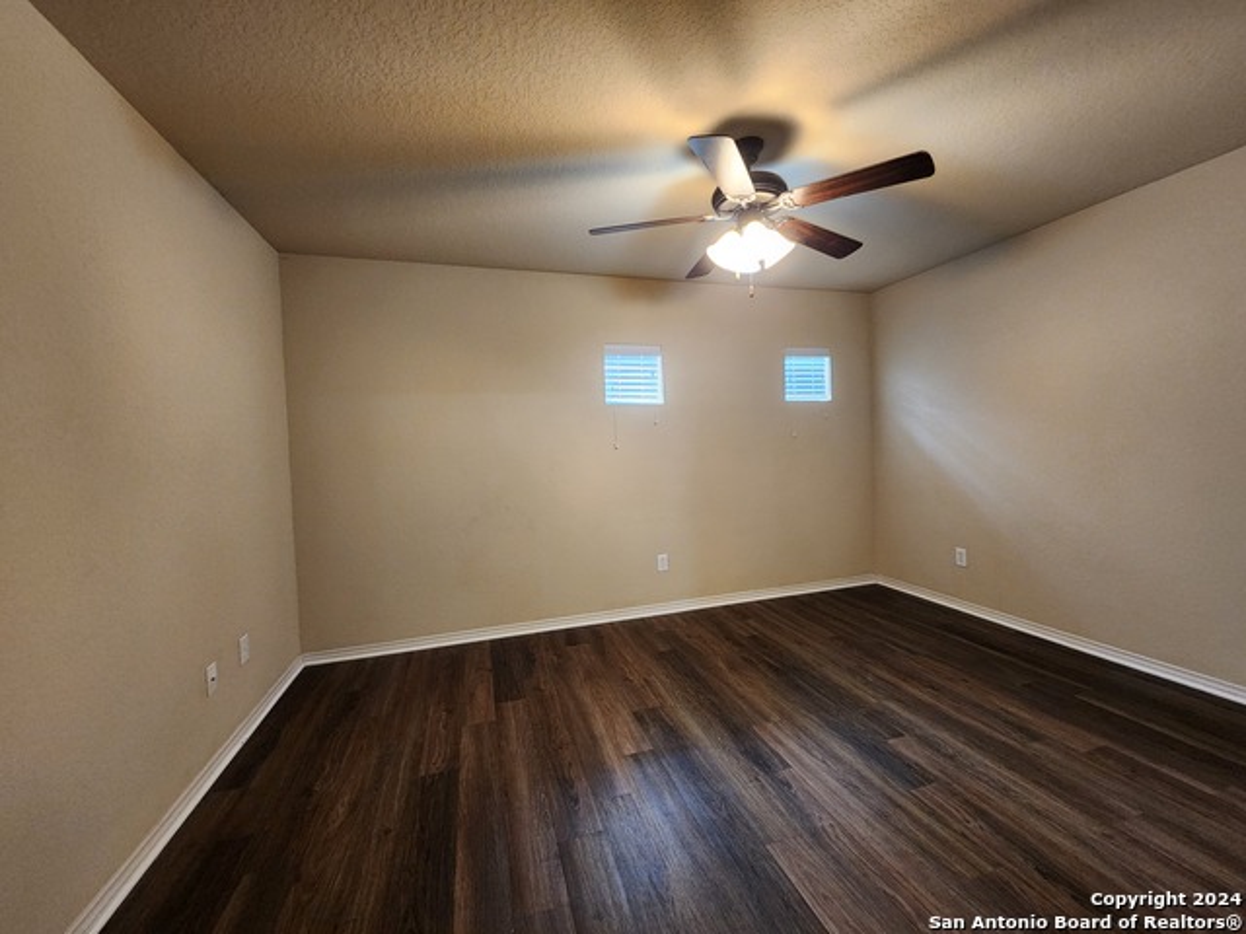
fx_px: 468
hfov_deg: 106.2
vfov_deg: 89.9
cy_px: 467
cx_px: 623
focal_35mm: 13
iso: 320
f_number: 2.2
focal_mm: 2.2
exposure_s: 1/30
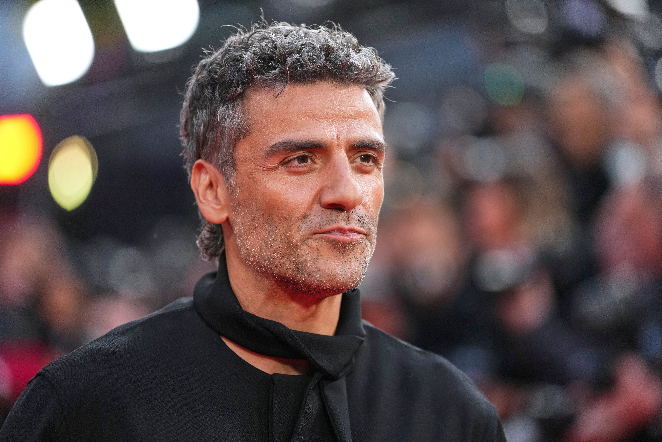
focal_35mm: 200
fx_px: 3677
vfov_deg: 6.9
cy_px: 221
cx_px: 331
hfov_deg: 10.3
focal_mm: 200
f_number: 2.8
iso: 1600
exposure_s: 1/800
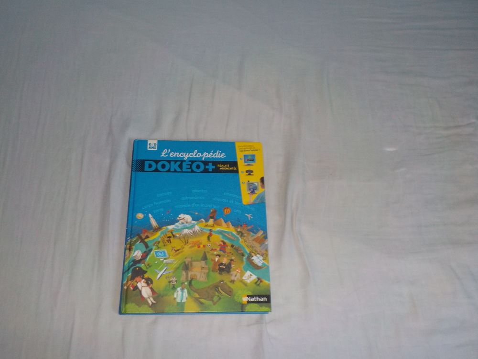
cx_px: 239
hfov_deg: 60.0
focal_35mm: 30
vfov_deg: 46.8
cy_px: 180
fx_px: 414
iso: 200
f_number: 3.3
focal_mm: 4.1
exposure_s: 1/30
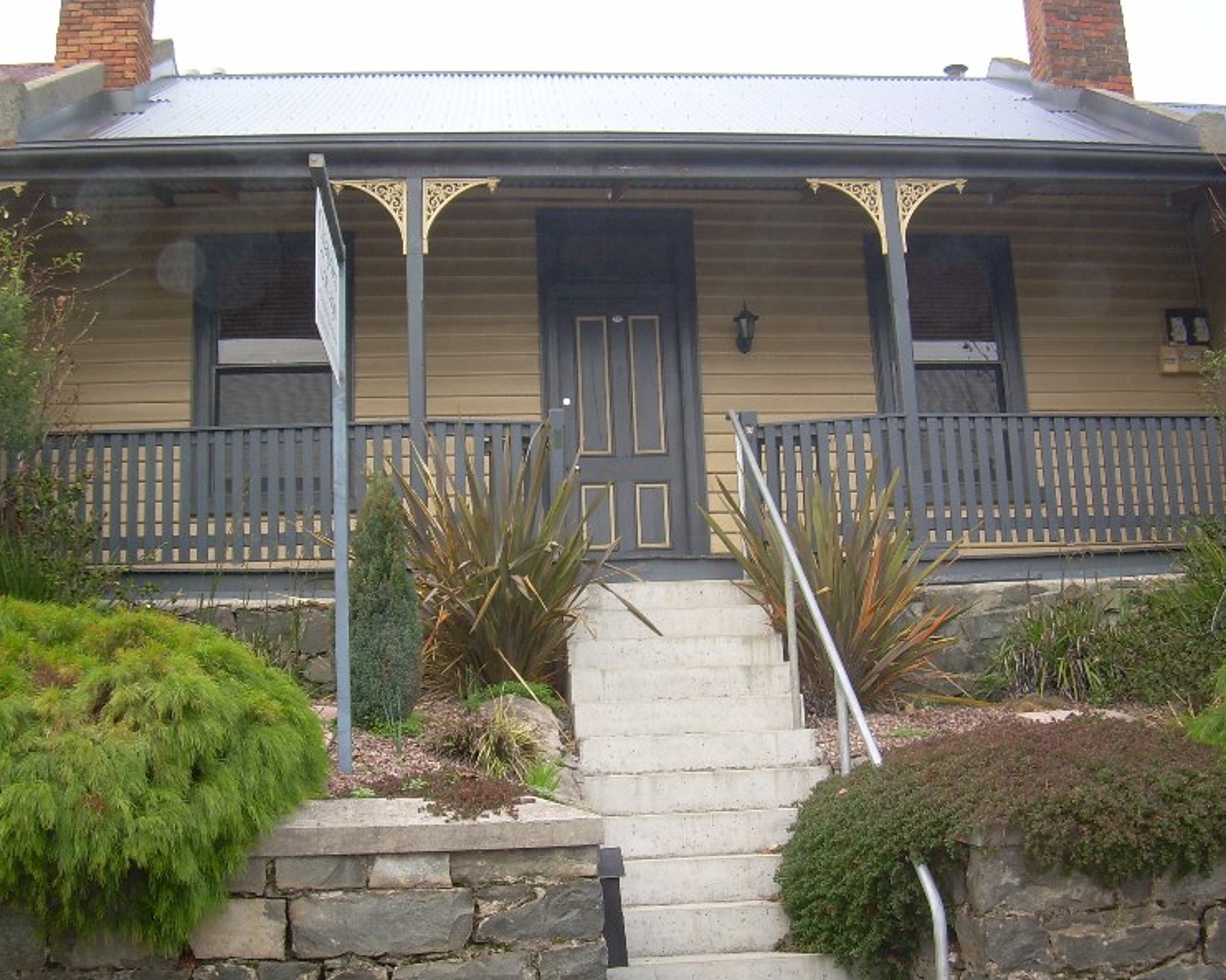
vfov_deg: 37.3
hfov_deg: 45.8
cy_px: 488
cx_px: 572
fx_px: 1451
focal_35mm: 40
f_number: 2.8
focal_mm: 6.3
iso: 50
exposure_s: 1/105
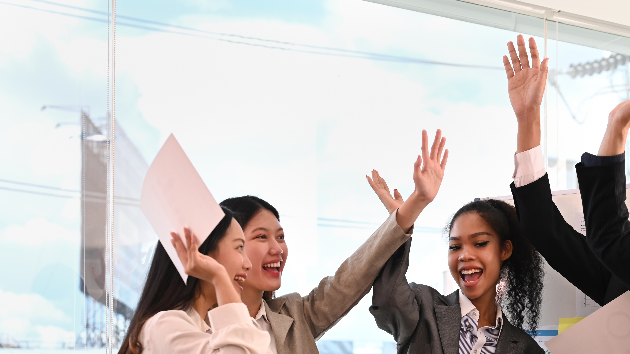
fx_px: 1320
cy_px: 301
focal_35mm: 79
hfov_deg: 26.6
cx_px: 458
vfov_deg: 15.2
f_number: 4
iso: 400
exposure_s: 1/250
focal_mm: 50
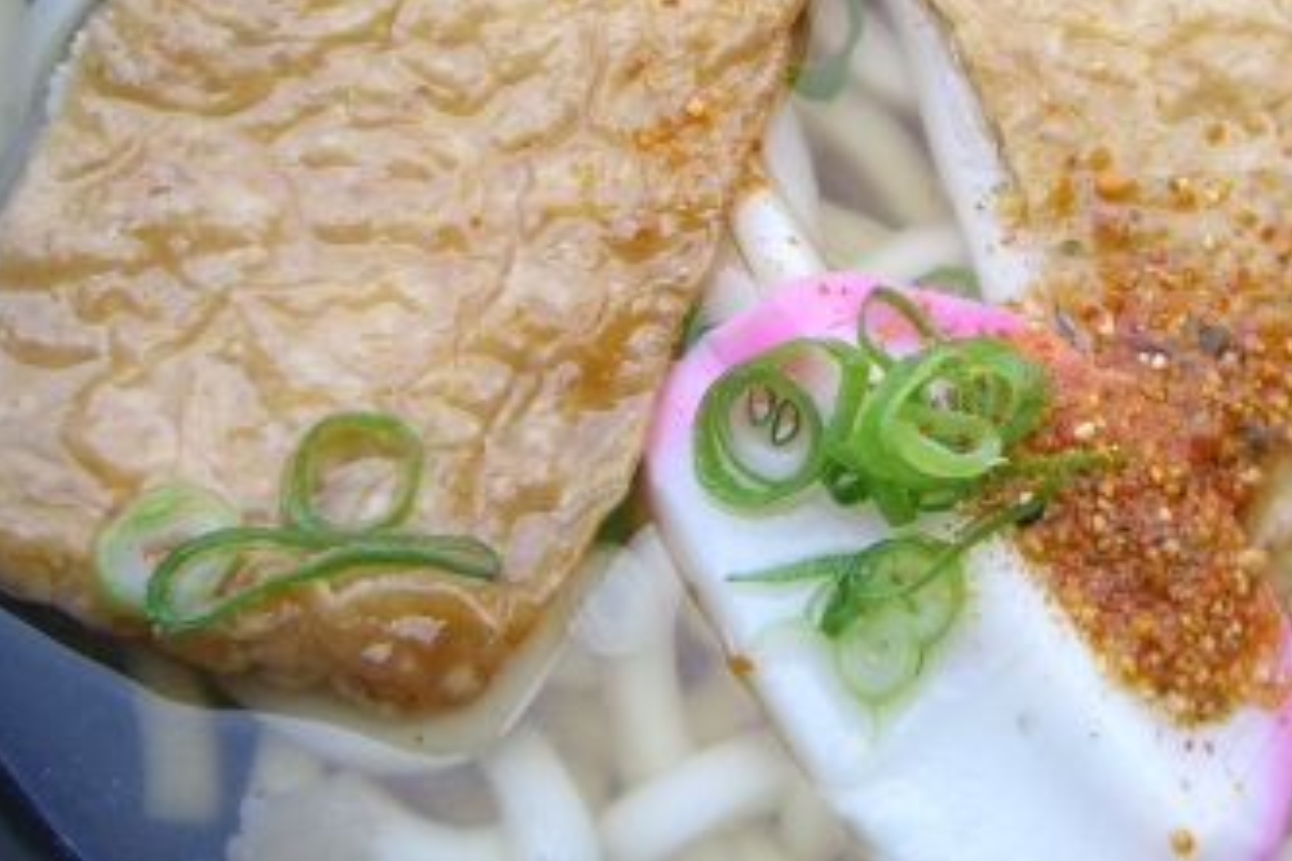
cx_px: 920
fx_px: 2727
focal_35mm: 76
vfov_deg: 17.9
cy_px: 365
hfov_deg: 26.4
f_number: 2.7
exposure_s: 1/200
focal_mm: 6.2
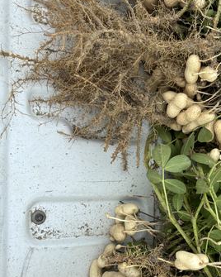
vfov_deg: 34.9
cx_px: 216
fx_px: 433
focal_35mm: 53
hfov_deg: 27.2
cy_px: 191
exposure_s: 1/1845
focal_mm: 5.96
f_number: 1.6
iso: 50
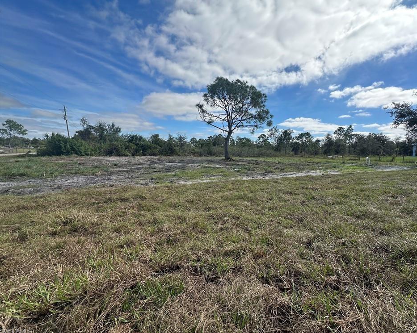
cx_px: 228
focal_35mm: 15
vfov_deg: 84.0
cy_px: 164
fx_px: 185
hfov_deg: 96.5
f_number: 2.2
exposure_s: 1/1916
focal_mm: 2.22
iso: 40
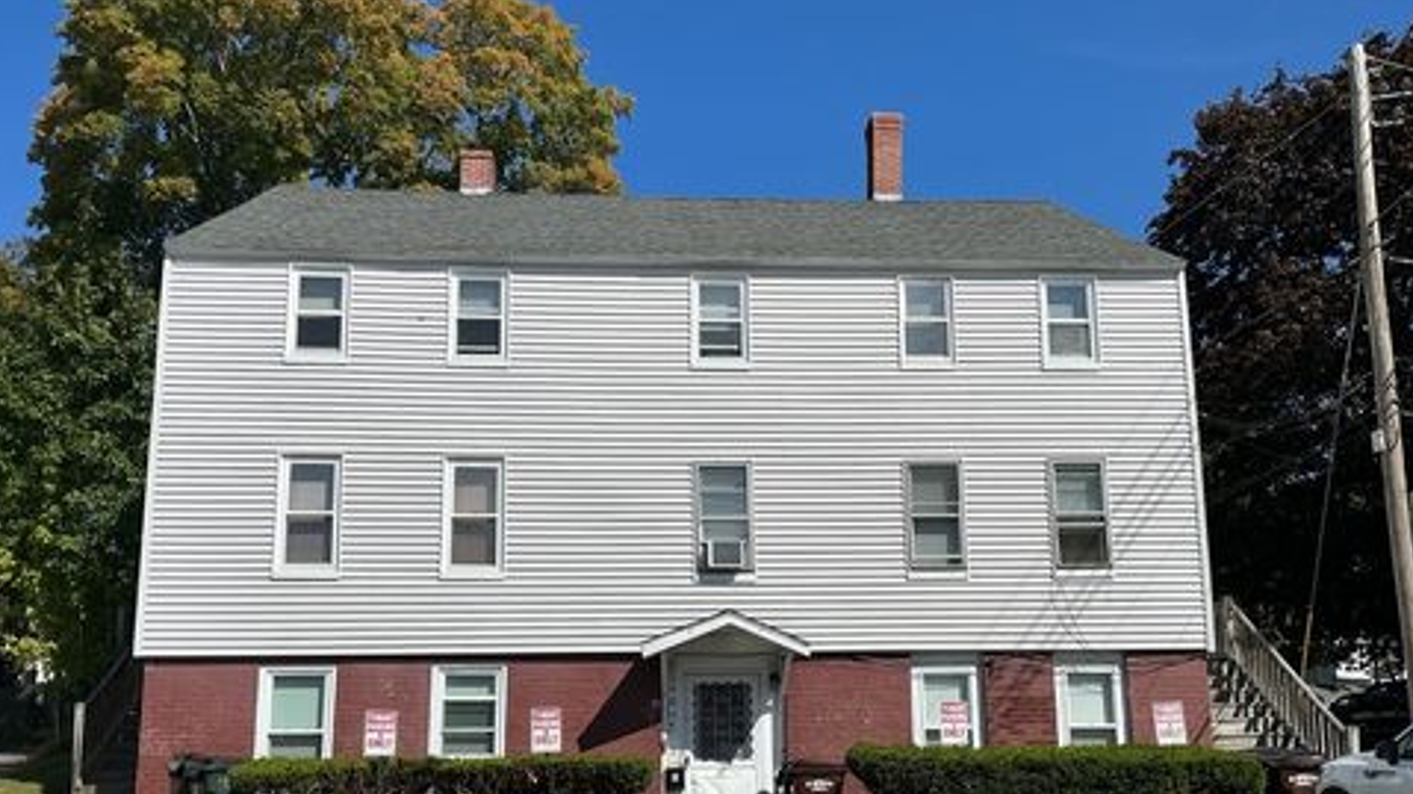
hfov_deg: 59.5
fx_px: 1236
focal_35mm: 33
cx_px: 717
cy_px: 545
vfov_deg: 35.2
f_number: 1.8
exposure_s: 1/3534
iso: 25
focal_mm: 3
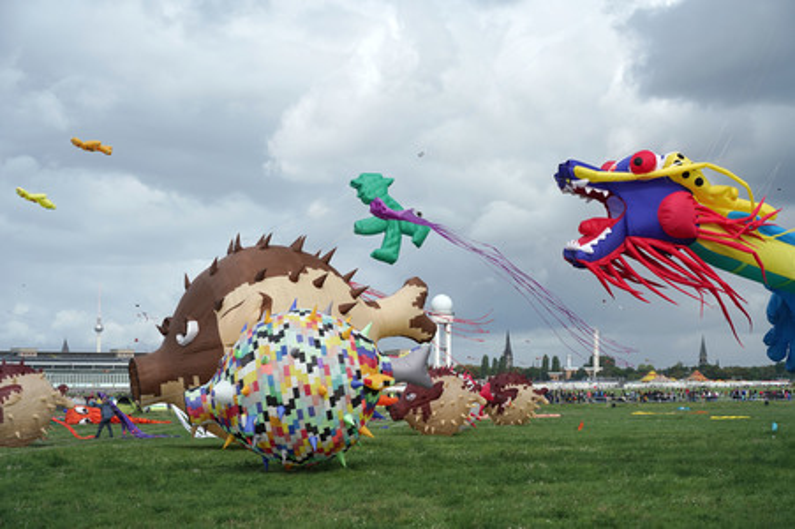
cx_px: 398
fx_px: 1434
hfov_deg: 31.0
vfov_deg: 20.9
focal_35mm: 65
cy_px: 264
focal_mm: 65
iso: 640
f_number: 8
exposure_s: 1/800
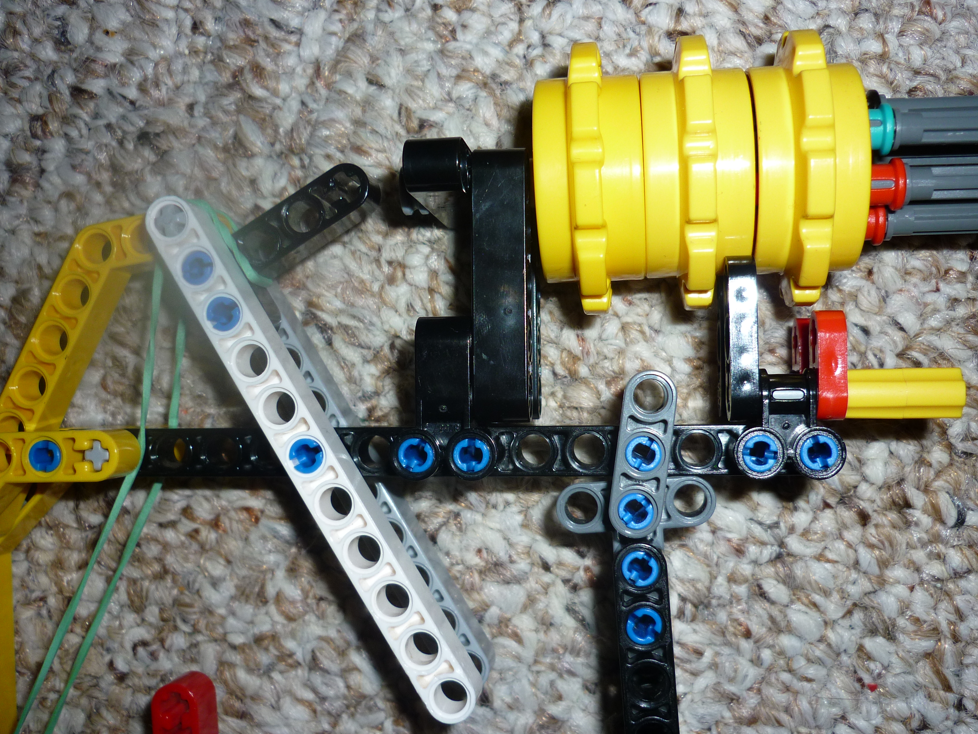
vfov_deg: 39.7
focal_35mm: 36
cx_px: 512
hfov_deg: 51.3
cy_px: 367
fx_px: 1017
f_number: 2.8
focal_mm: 5.5
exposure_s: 1/125
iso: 100
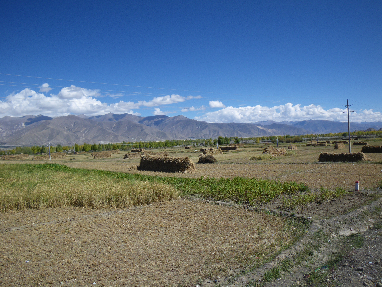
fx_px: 309
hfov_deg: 63.4
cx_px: 191
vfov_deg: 49.7
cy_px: 144
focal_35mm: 28
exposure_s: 1/500
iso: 50
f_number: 4.2
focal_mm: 5
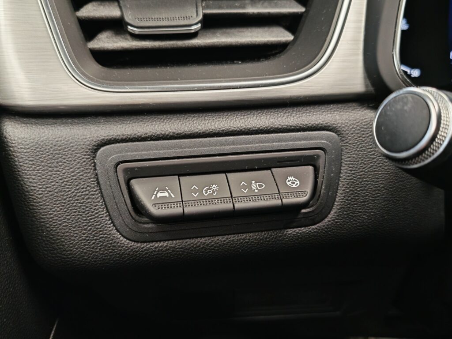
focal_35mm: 30
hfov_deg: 60.0
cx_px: 226
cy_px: 170
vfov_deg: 46.8
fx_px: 392
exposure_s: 1/50
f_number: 1.6
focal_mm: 5.4
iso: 200
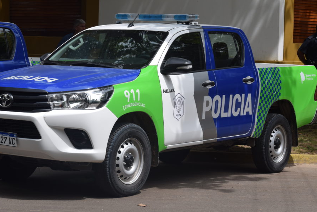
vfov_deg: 12.3
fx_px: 983
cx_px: 149
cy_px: 112
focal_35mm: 112
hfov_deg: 18.3
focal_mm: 65
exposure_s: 1/320
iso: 200
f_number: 9
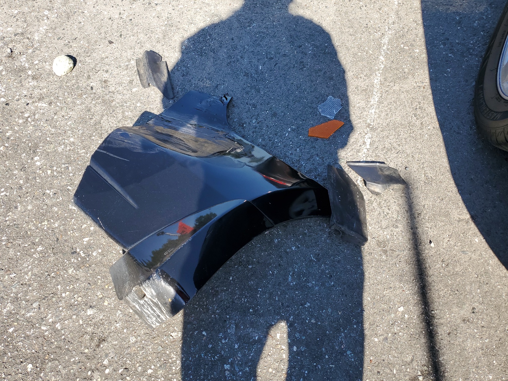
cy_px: 190
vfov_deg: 53.1
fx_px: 382
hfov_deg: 67.3
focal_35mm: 26
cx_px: 254
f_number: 1.5
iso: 50
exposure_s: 1/1111
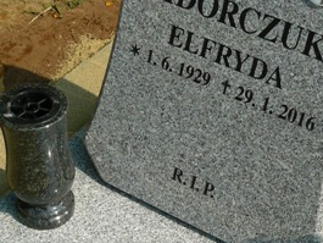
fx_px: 812
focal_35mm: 87
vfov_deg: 17.0
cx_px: 207
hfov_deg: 22.4
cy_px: 132
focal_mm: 6
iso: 100
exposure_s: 1/400
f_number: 6.3
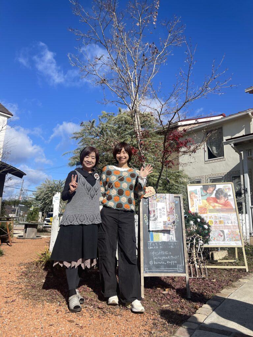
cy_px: 168
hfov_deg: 54.9
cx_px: 126
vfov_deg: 69.4
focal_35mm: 25
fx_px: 244
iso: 32
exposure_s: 1/4348
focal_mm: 5.1
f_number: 1.6
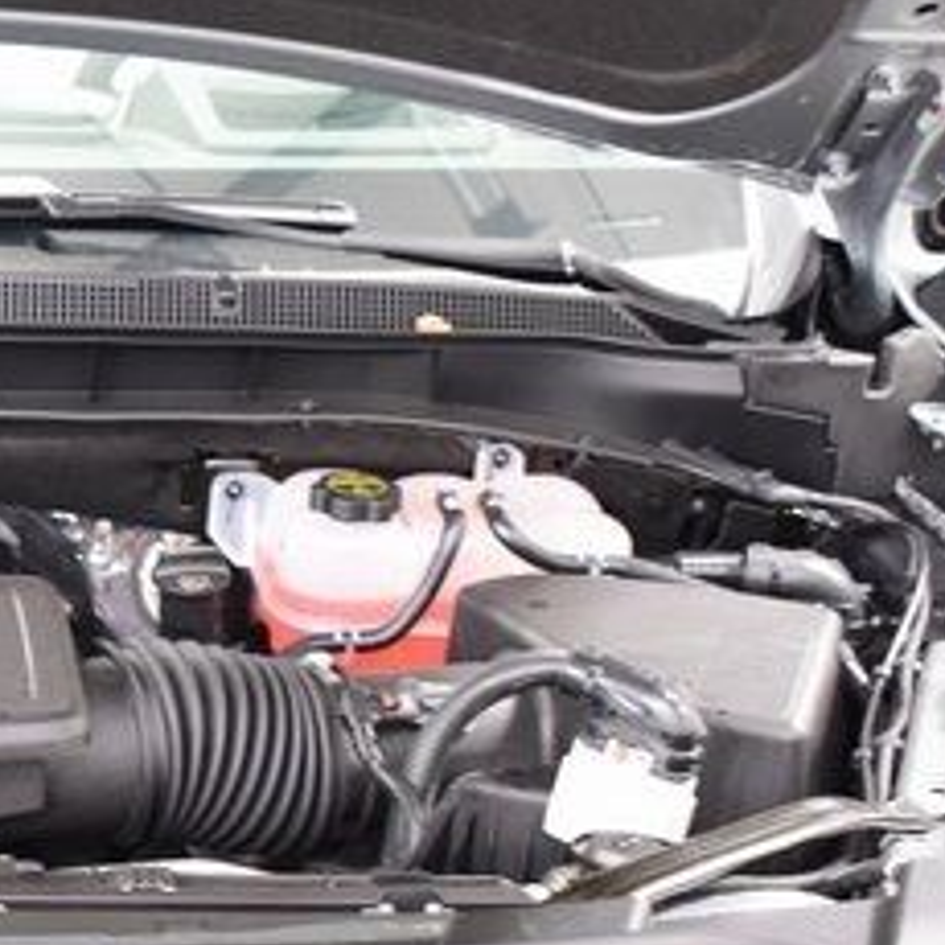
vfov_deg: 20.3
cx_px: -214
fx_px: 2625
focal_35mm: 85
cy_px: 655
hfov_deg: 19.2
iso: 1600
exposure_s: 1/20
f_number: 2.8
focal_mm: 24
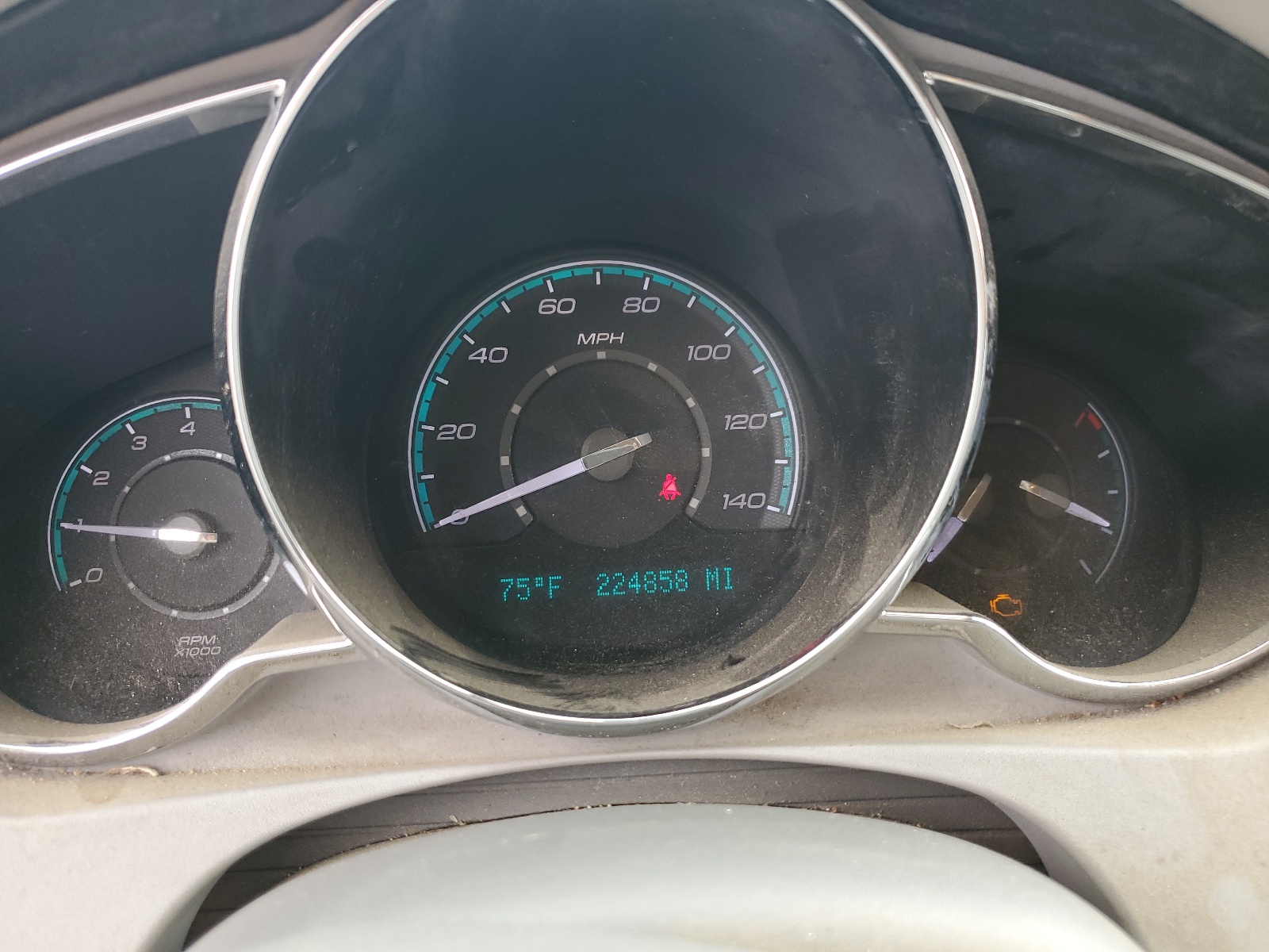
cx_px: 634
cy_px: 476
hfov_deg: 67.3
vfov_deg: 53.1
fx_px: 953
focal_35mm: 26
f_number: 1.5
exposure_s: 1/120
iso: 59
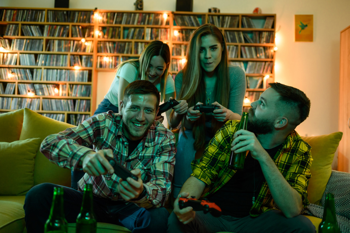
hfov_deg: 54.5
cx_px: 175
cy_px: 116
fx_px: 340
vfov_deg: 37.8
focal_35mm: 35
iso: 400
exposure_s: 1/100
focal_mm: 35
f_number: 2
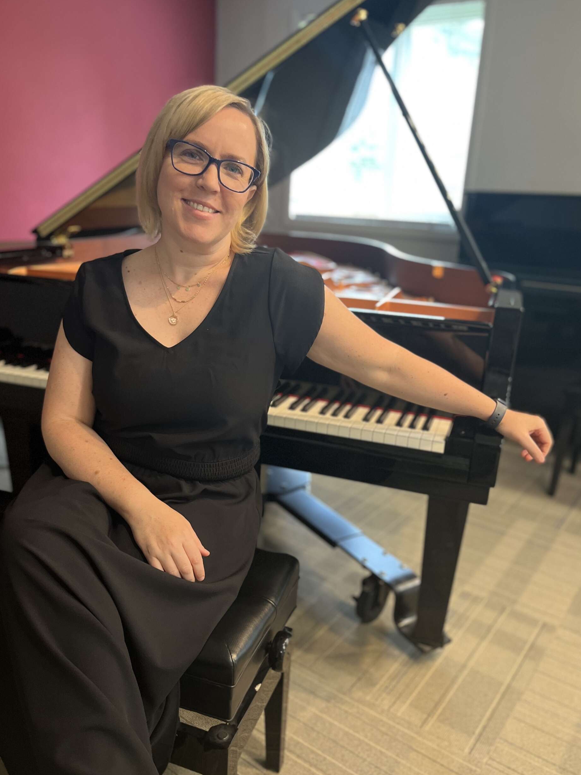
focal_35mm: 29
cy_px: 410
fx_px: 649
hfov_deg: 48.2
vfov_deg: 61.6
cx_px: 273
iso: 200
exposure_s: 1/60
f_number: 1.6
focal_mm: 5.1
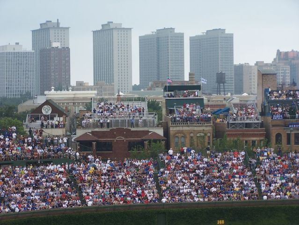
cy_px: 112
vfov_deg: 12.7
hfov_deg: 16.8
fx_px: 1011
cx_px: 150
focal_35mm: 117
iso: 80
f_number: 3.2
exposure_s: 1/350
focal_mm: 19.4
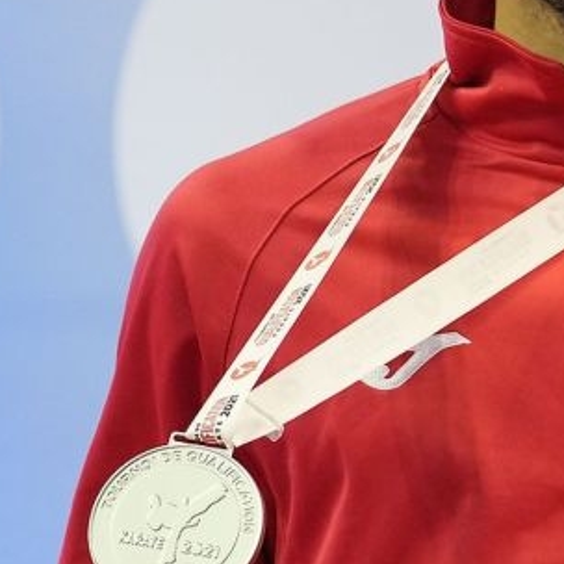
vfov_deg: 2.3
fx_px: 14360
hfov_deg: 2.2
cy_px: 375
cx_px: 1534
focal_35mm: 779
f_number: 2.8
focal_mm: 155
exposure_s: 1/250
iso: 1250
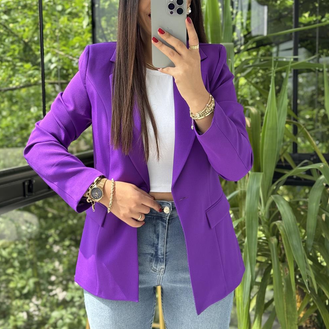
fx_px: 613
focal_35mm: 57
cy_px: 141
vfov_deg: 30.0
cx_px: 164
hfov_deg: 30.0
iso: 64
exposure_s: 1/200
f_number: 1.78
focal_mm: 6.76
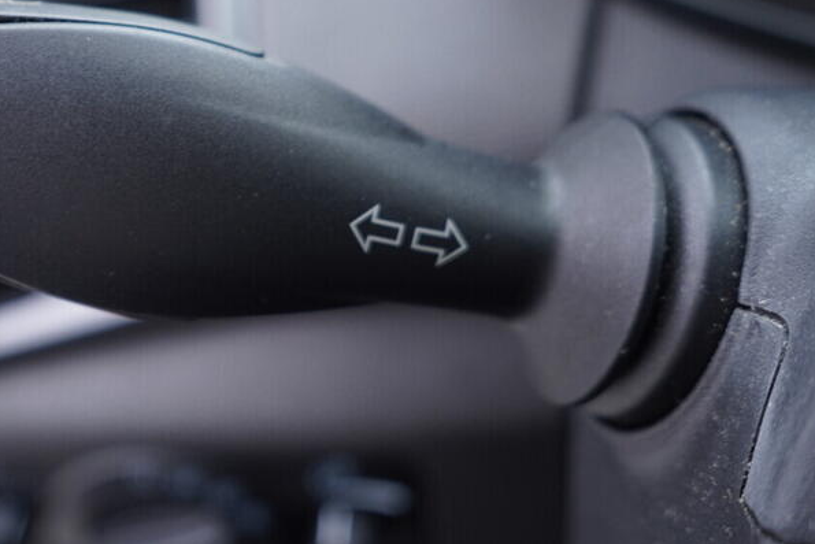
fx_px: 1404
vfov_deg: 21.6
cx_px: 170
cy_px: 109
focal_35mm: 62
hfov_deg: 31.6
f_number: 2.8
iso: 250
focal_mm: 24
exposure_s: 1/40
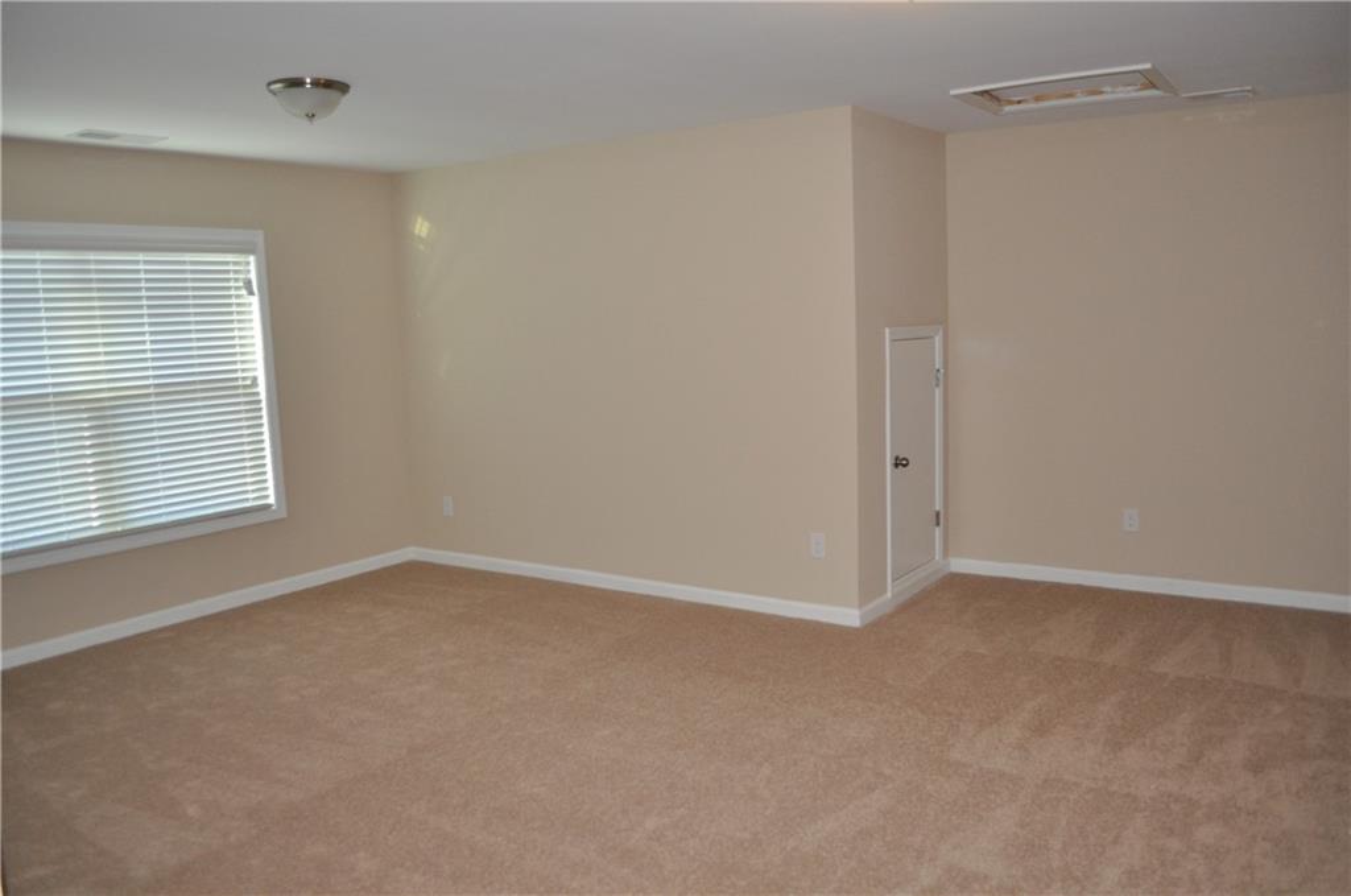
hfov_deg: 67.5
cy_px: 448
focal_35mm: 27
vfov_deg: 47.8
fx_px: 1011
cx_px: 676
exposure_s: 1/60
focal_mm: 18
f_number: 3.5
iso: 800
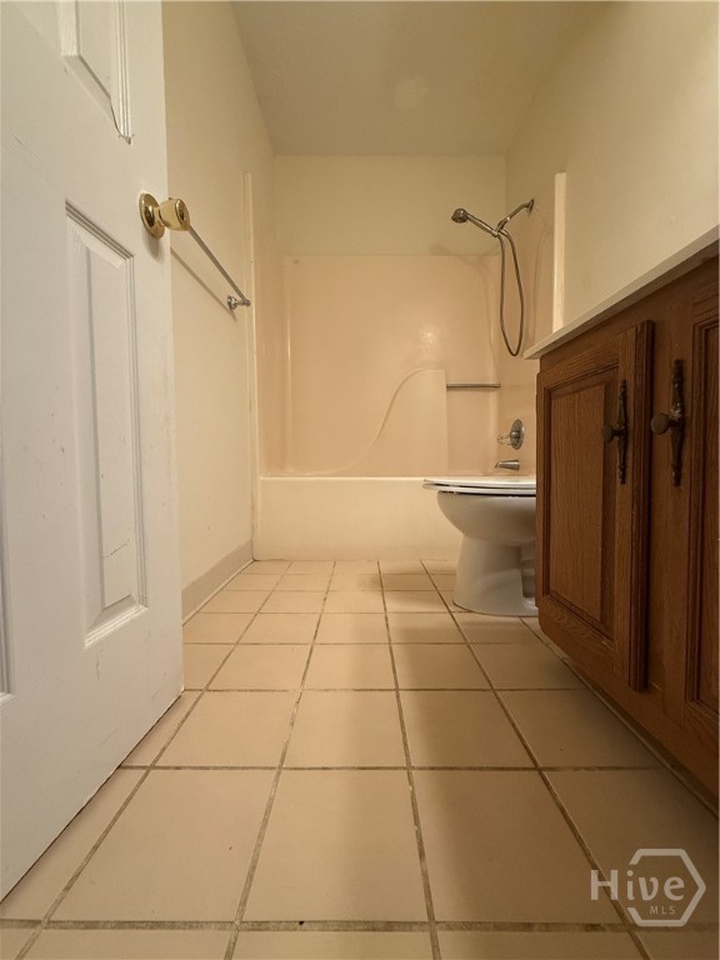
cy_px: 480
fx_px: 388
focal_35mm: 14
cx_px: 360
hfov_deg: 85.7
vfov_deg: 102.1
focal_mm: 2.22
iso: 200
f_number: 2.2
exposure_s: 1/120
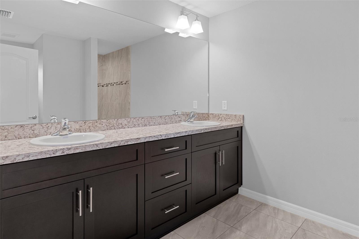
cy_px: 120
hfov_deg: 85.4
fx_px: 194
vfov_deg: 63.2
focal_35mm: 20
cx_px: 180
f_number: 8
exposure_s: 1
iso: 640
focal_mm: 13
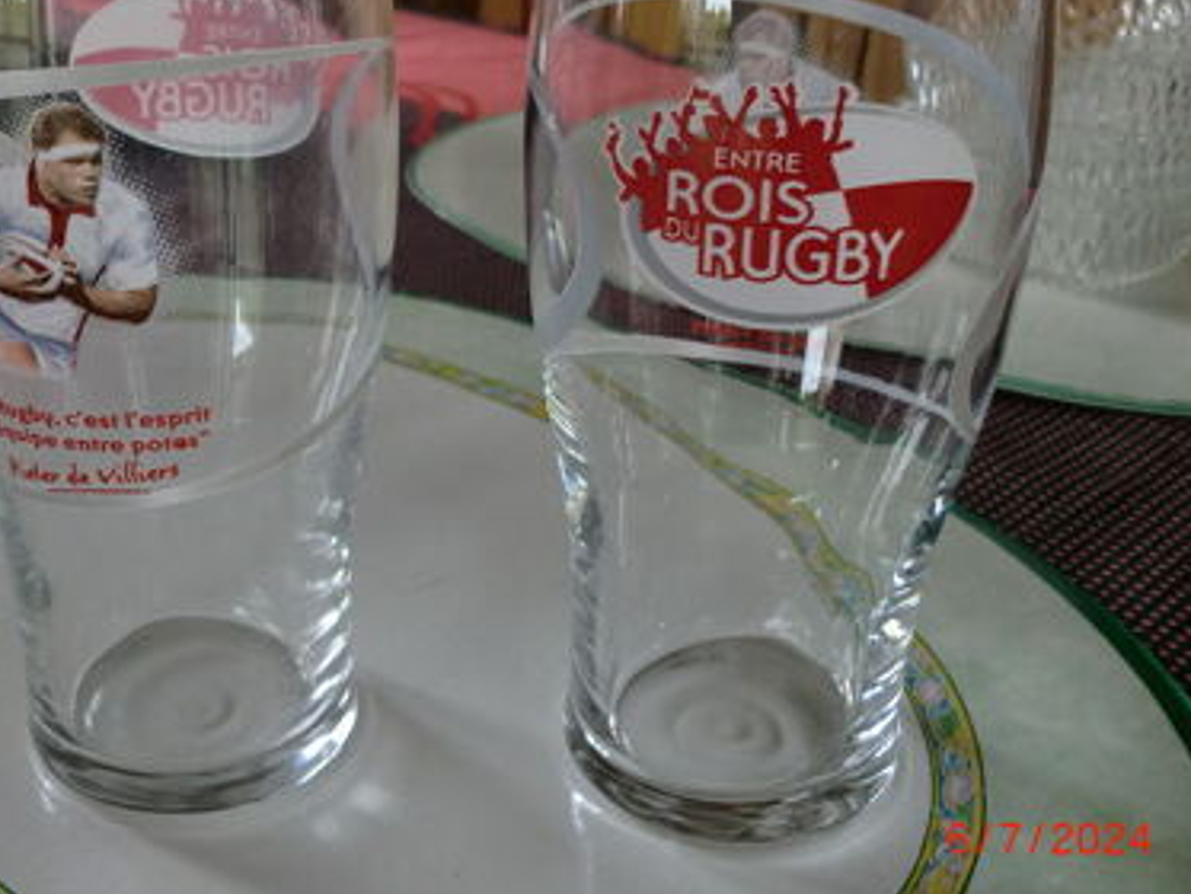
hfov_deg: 41.9
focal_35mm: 45
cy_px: 380
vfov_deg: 32.1
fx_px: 1549
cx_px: 485
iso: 125
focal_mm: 6.3
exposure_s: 1/60
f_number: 3.1
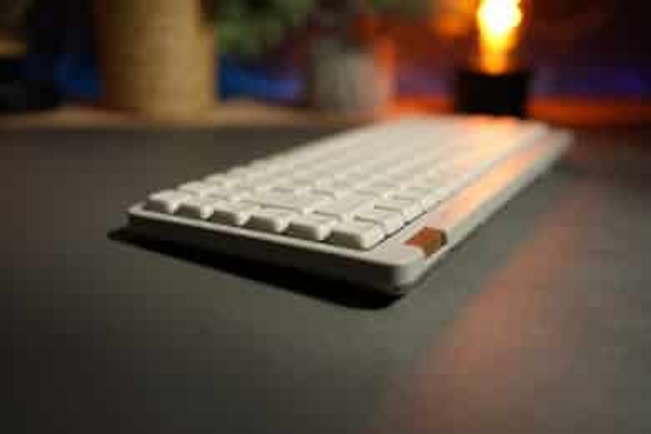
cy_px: 217
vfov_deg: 37.9
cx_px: 326
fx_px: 633
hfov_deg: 54.4
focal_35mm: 35
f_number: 2.8
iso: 100
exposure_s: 1/100
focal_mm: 35
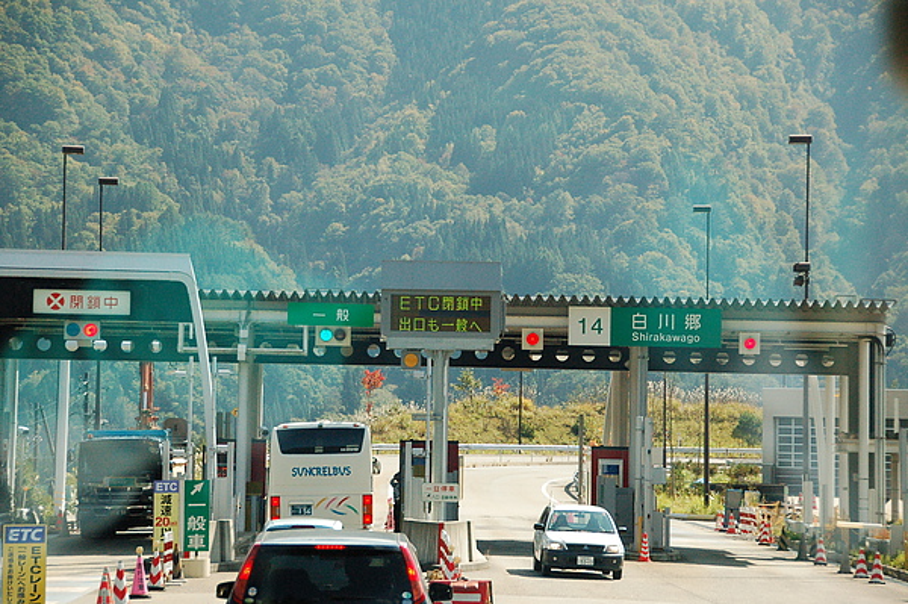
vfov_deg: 9.6
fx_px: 3591
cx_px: 454
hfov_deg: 14.4
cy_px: 302
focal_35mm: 142
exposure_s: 1/3200
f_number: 5.6
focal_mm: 95
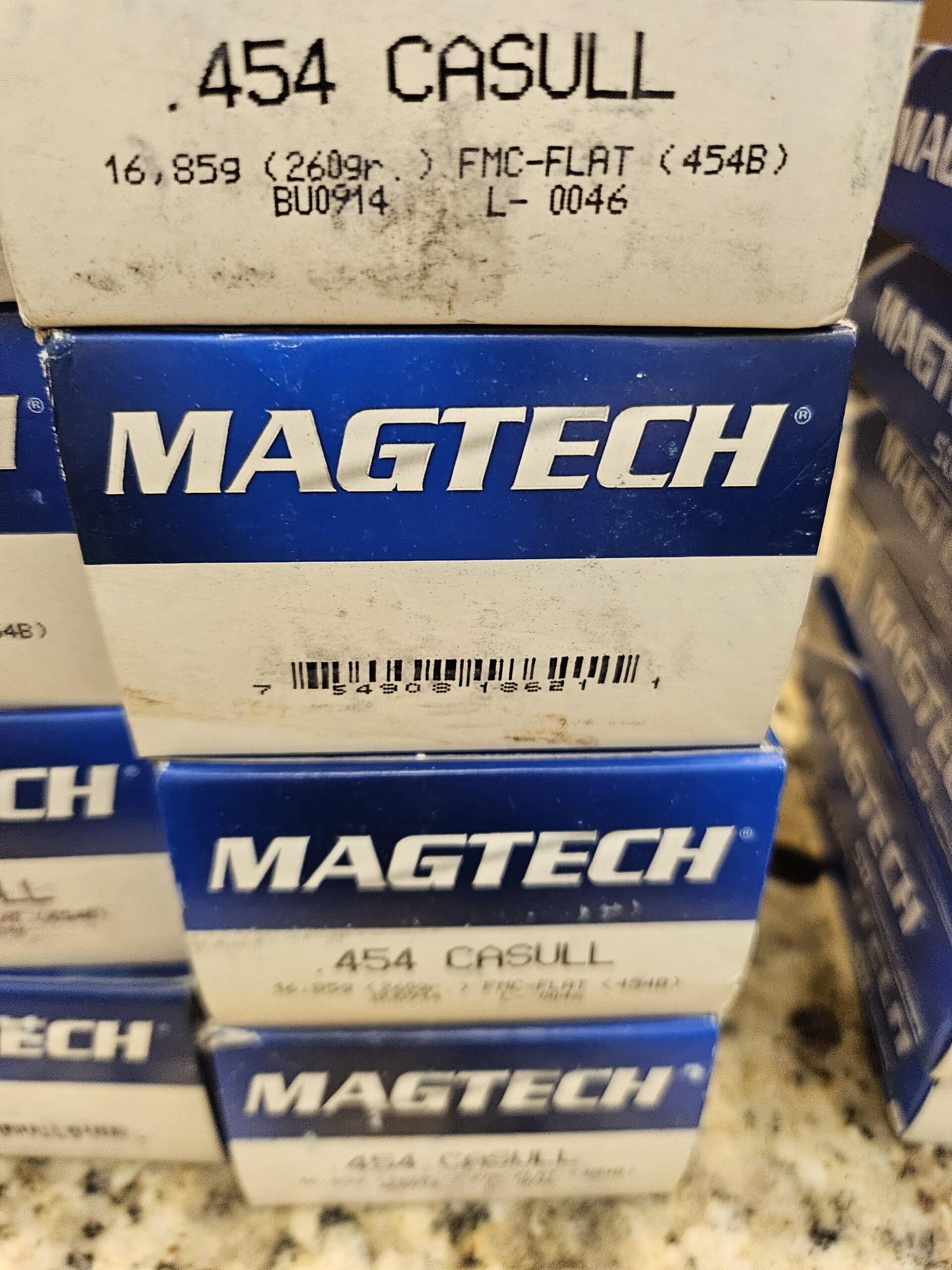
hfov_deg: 56.8
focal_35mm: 24
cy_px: 635
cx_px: 476
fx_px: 880
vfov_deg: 71.6
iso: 1000
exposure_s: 1/120
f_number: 1.8
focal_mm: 5
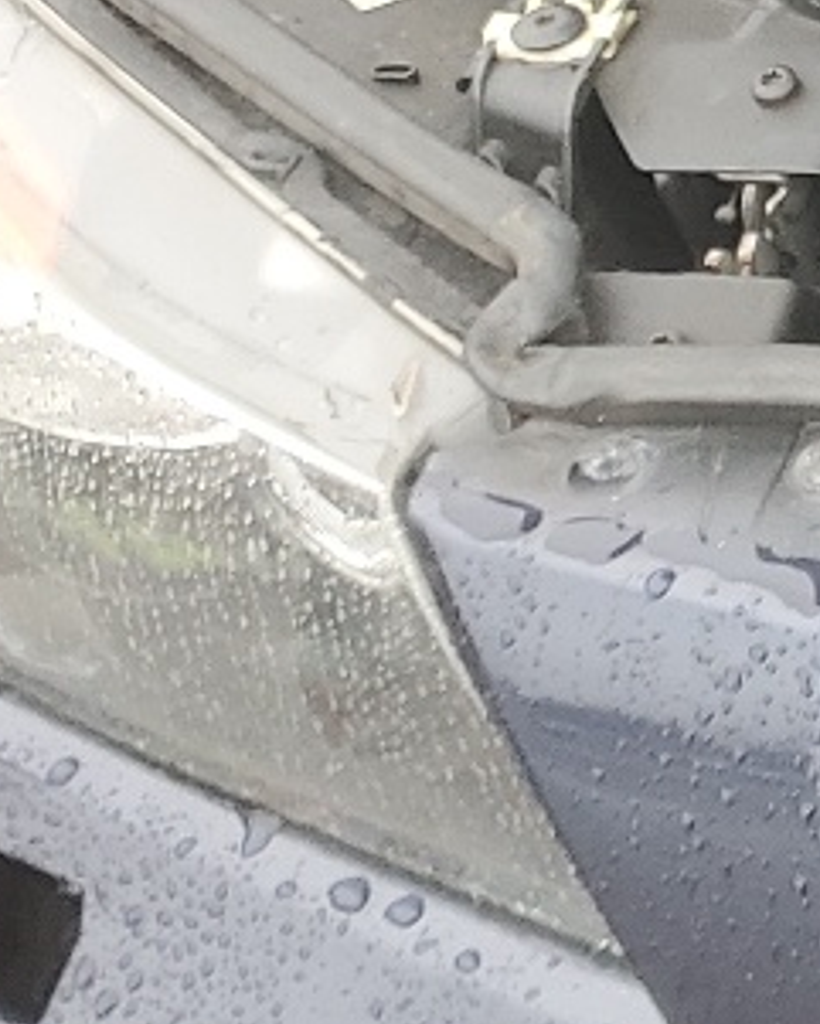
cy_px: -150
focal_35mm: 135
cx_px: 2508
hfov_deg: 9.1
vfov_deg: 13.9
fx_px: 4093
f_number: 1.5
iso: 52
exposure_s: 1/60.2
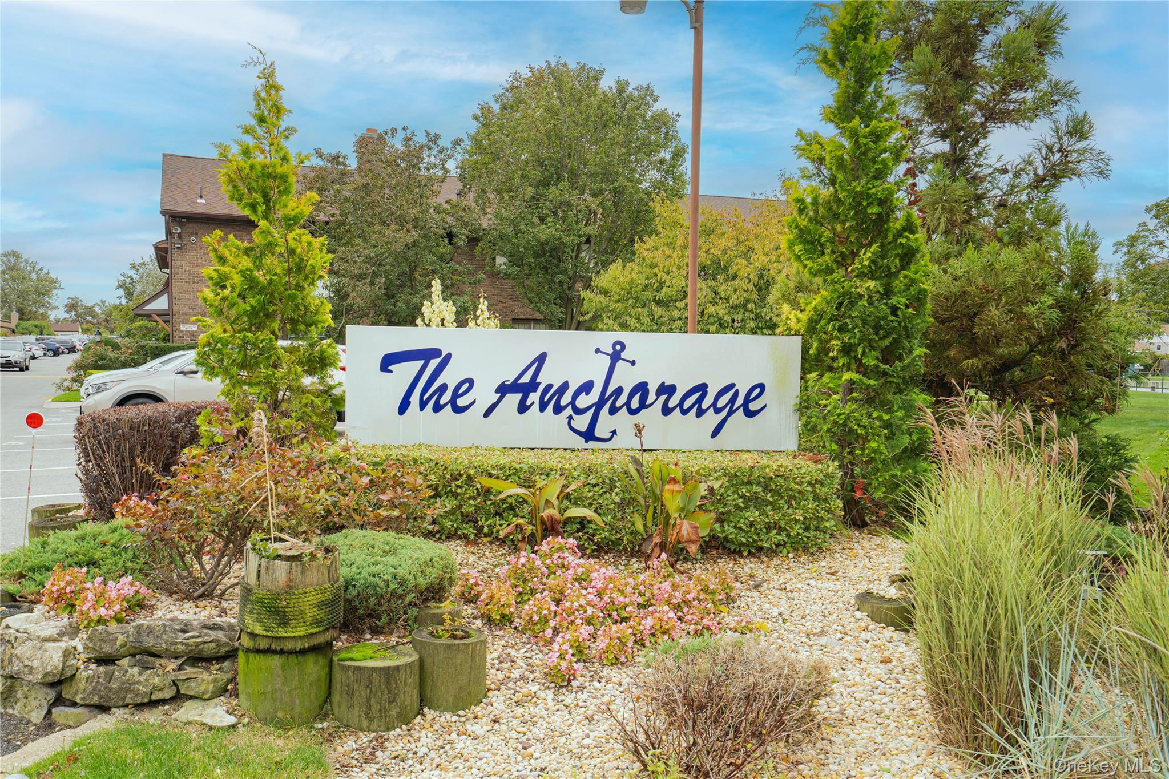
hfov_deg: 58.7
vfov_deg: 41.1
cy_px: 390
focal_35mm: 32
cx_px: 584
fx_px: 1039
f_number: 8
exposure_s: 1/320
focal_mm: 32
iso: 400
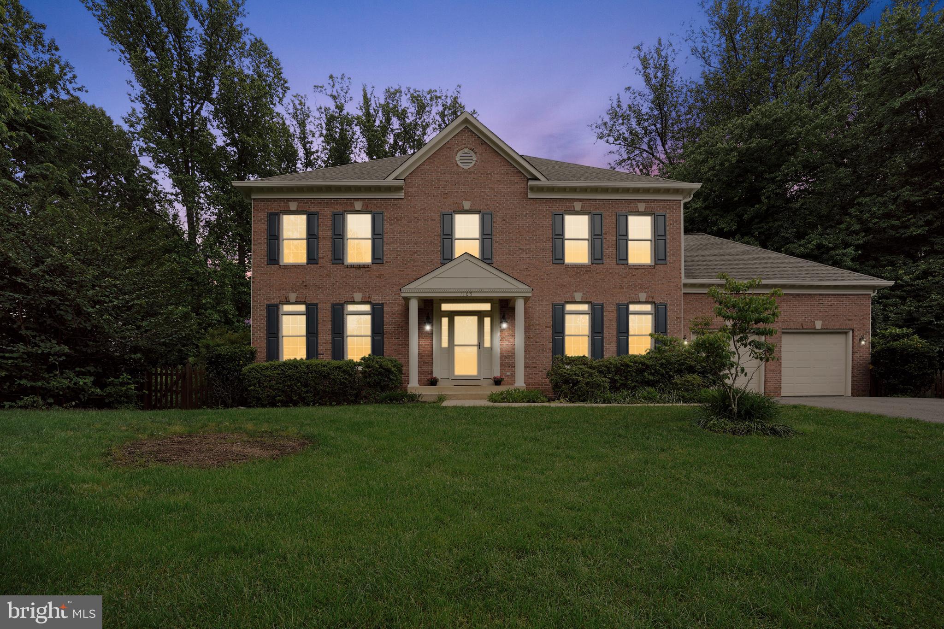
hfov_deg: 96.7
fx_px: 419
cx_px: 472
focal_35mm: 16
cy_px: 314
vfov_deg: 73.7
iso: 100
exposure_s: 1/60
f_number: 8
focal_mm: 16
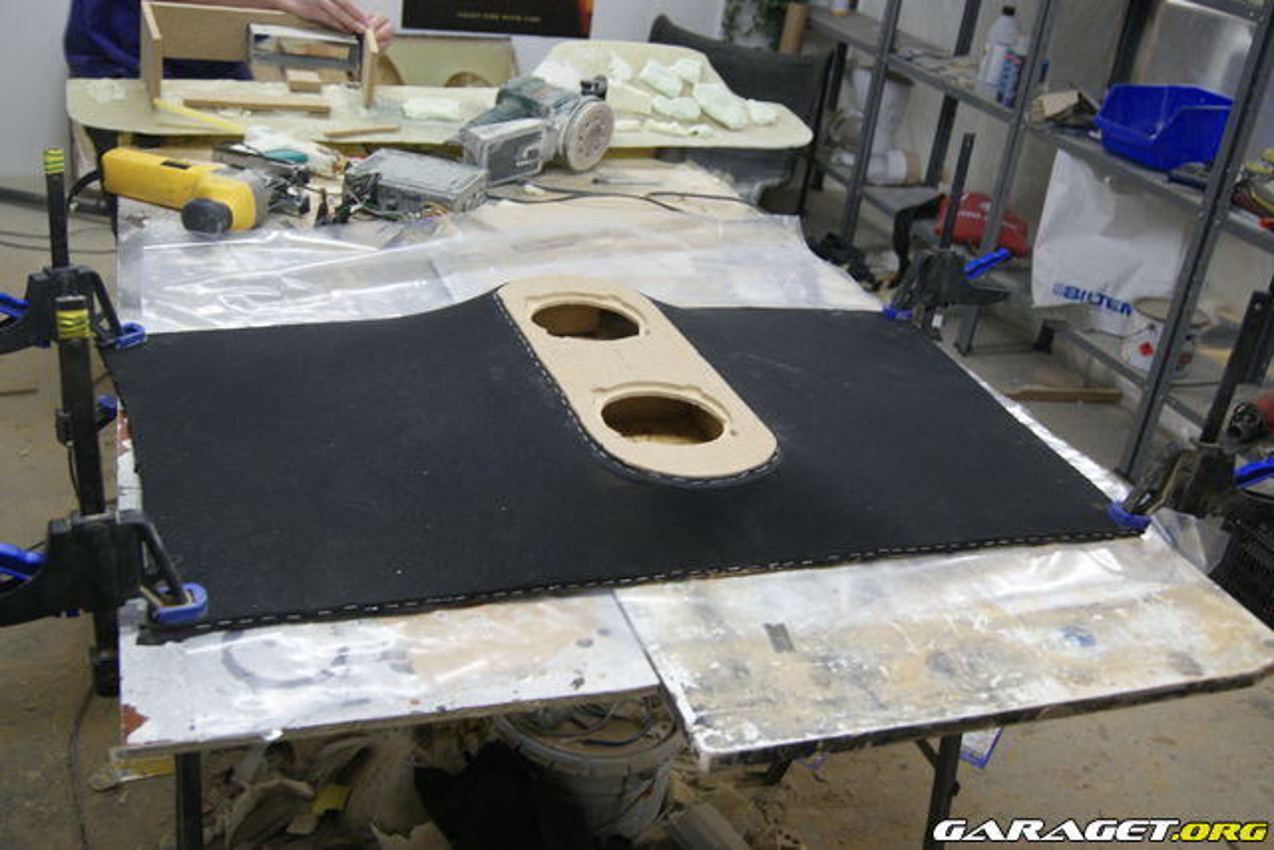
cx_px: 637
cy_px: 425
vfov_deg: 36.9
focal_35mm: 36
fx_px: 1274
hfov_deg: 53.1
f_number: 4
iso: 400
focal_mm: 24
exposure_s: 1/8
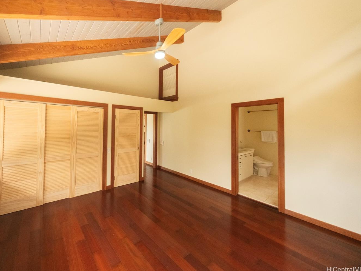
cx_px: 148
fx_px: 146
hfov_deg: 100.9
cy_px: 126
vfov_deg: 85.6
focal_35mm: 14
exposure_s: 1/160
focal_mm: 8
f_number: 8
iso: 2000
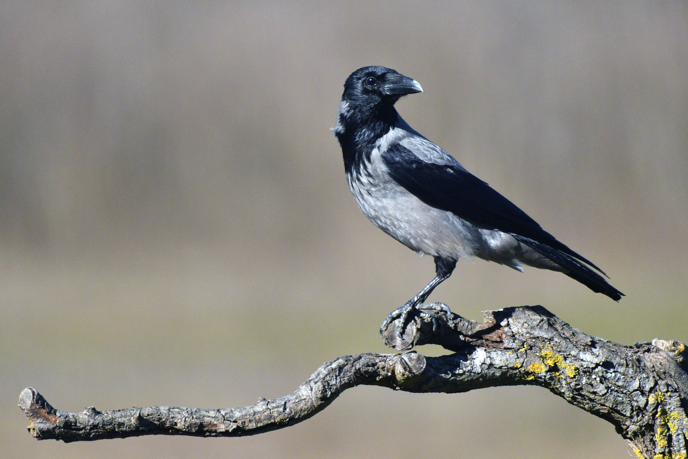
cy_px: 230
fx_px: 20065
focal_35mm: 1050
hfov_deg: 2.0
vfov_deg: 1.3
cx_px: 344
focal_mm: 700
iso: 1250
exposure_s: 1/1250
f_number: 8
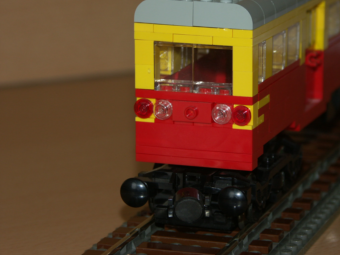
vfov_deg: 9.4
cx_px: 215
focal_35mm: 157
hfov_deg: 12.6
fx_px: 1542
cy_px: 99
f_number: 3.2
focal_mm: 31.66
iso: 100
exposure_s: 1/125
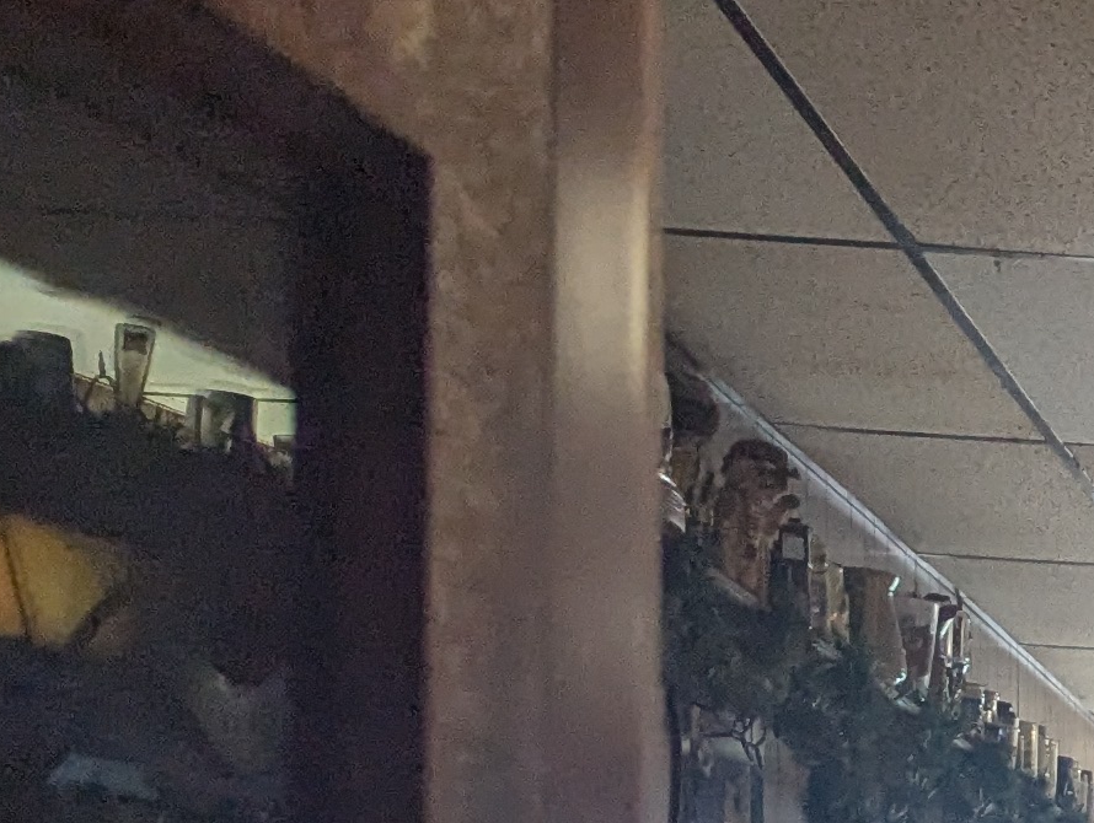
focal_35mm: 110
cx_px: 2204
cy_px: 1334
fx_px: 3481
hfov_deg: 14.7
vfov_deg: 12.6
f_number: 1.85
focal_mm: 6.81
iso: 88
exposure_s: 1/120
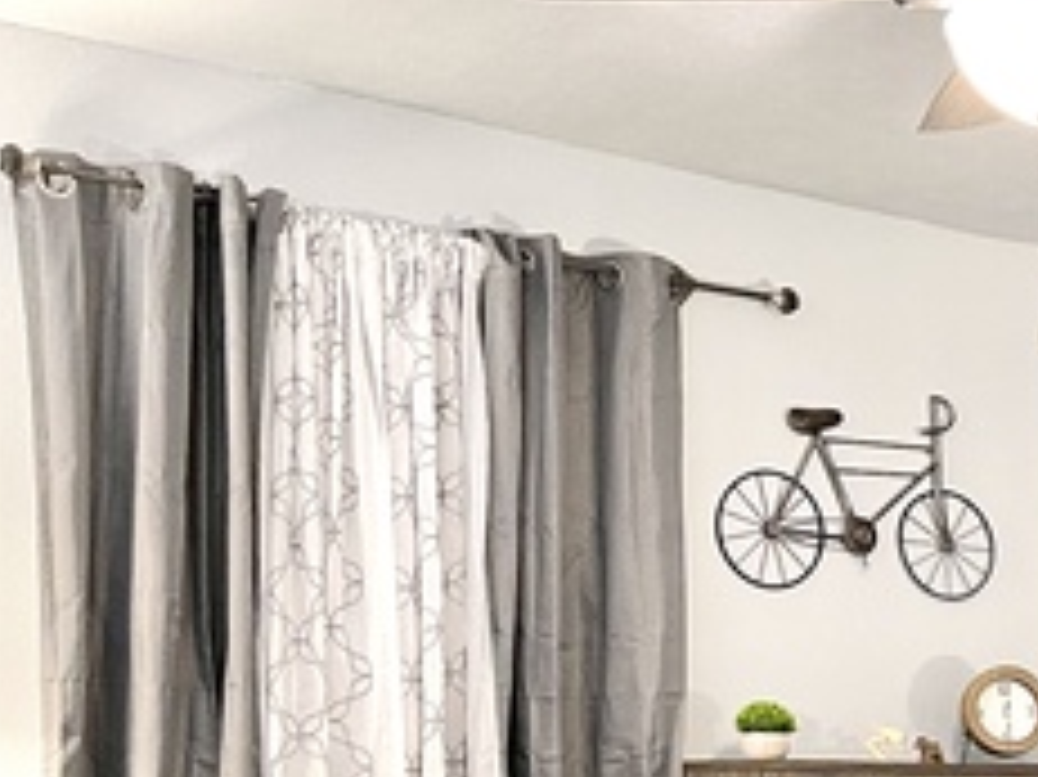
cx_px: 1384
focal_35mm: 72
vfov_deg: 19.8
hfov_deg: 23.6
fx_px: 2158
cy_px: 786
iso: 400
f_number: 1.6
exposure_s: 1/40
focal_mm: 5.1
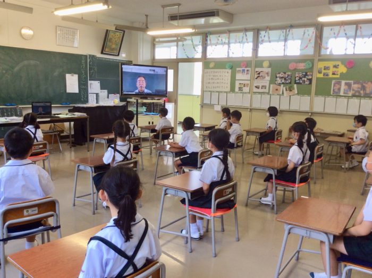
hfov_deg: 56.9
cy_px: 139
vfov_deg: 44.1
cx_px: 186
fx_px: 343
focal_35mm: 32
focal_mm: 3.3
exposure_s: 1/40
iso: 32
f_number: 2.4
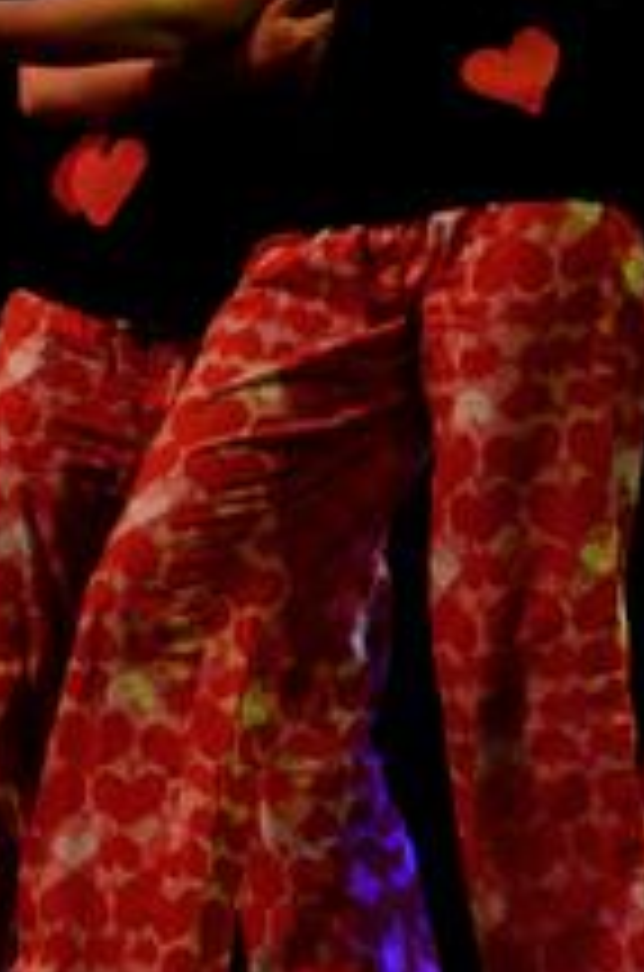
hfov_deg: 2.6
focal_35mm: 528
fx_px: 14236
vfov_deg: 3.9
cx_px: 734
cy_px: 133
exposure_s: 1/500
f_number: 3.2
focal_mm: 112
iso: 2500
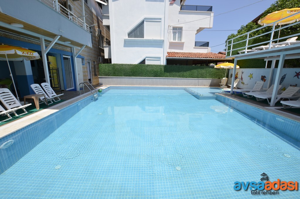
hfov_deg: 100.5
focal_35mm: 15
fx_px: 125
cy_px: 100
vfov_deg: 77.1
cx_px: 150
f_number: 8
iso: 100
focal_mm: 10
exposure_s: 1/250
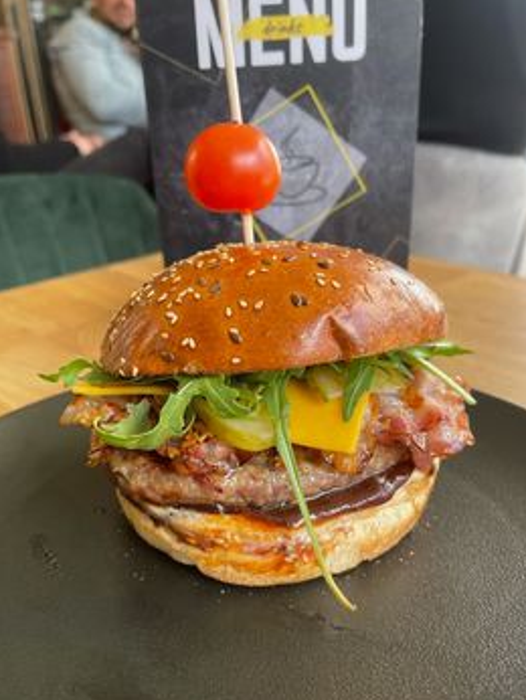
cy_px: 413
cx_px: 253
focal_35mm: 32
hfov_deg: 44.2
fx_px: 648
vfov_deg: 56.4
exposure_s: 1/121
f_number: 1.6
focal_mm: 5.1
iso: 100
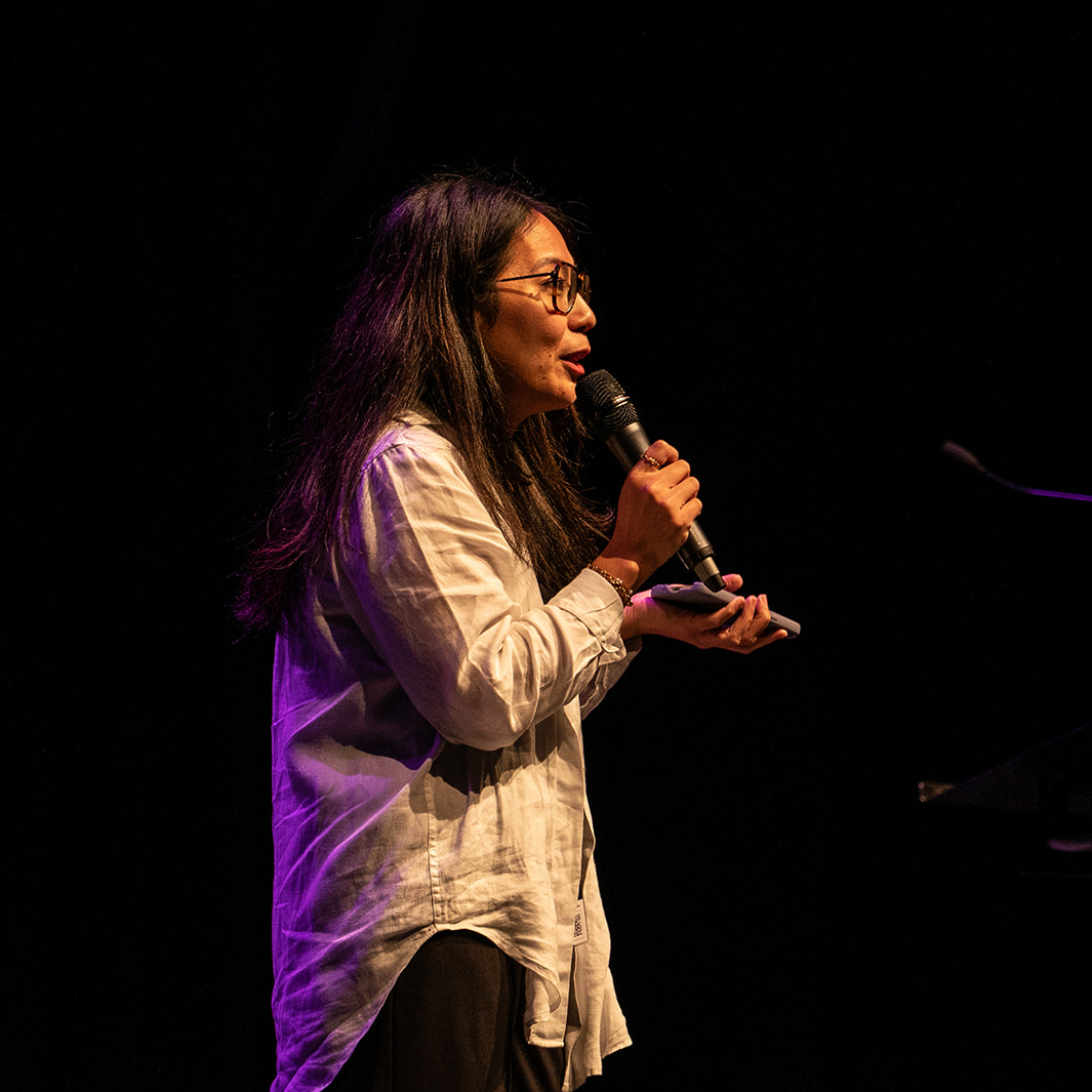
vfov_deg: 5.9
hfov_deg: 5.9
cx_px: 659
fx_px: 10529
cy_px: 547
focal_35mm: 295
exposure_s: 1/200
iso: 3200
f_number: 5.6
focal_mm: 231
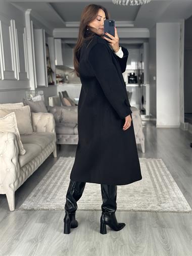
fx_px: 355
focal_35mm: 48
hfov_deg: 30.3
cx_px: 96
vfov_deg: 39.6
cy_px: 128
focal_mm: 6.86
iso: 125
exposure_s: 1/70
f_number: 1.78
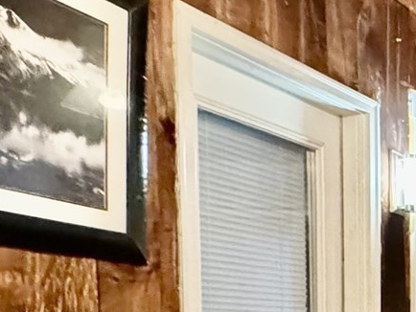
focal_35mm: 66
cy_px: 402
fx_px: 794
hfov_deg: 20.4
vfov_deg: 20.4
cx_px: 757
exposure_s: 1/60
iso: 1250
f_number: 2.2
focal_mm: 2.22
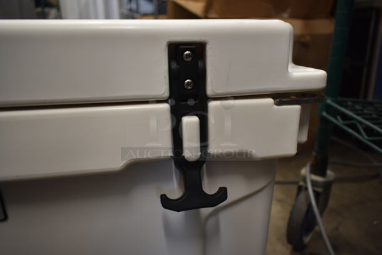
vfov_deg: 48.0
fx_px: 287
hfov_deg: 67.3
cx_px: 191
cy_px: 128
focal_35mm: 27
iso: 500
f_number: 3.5
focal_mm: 18
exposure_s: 1/30
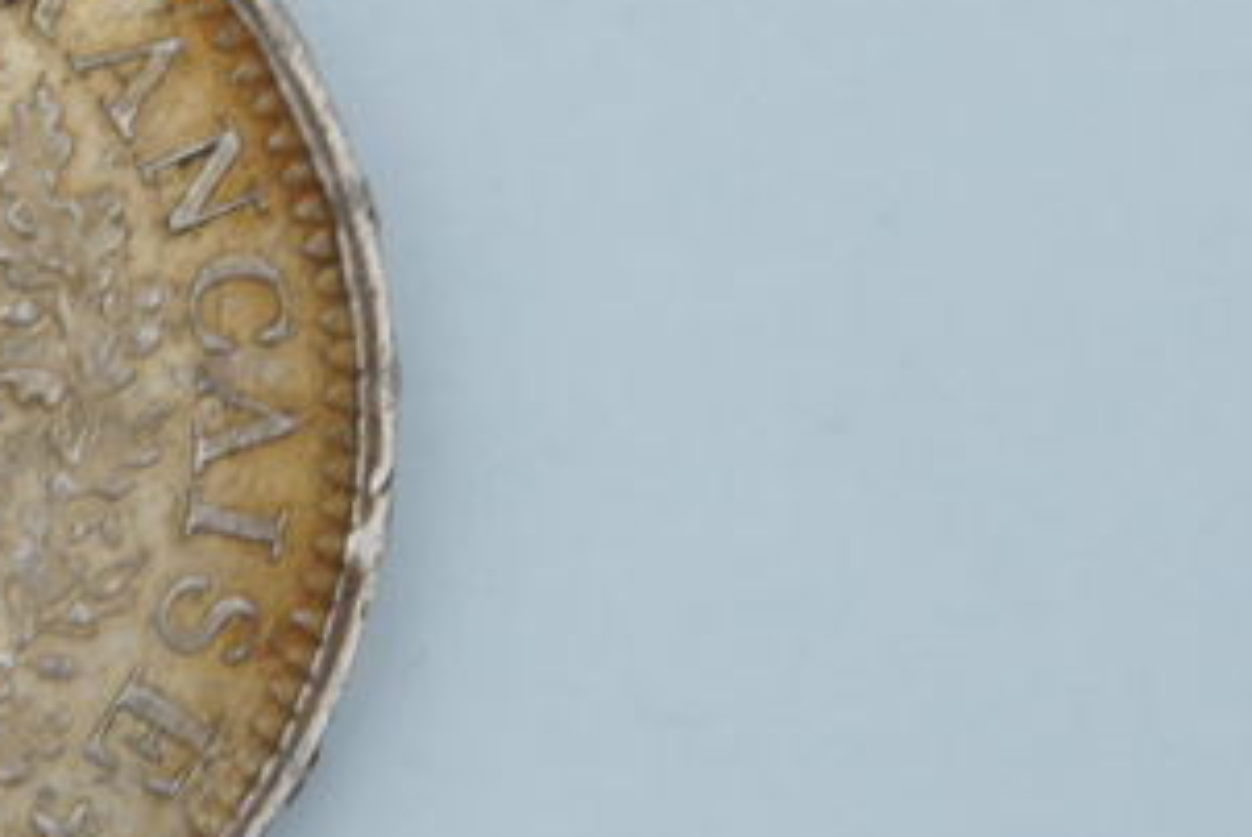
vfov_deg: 2.8
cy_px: 458
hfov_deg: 4.1
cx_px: -311
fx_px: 17266
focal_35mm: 496
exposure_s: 1/25
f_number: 25
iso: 200
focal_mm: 100
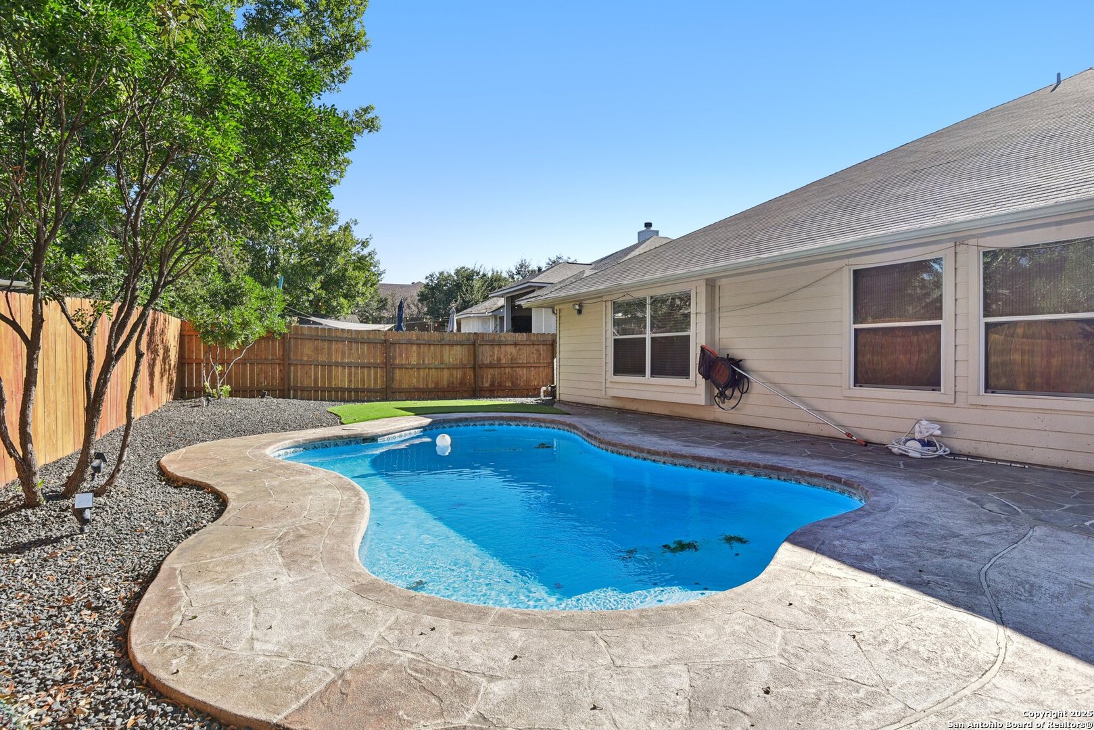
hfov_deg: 84.0
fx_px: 608
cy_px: 365
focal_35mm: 20
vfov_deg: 62.0
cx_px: 547
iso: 400
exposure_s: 1/320
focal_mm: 20
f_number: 8
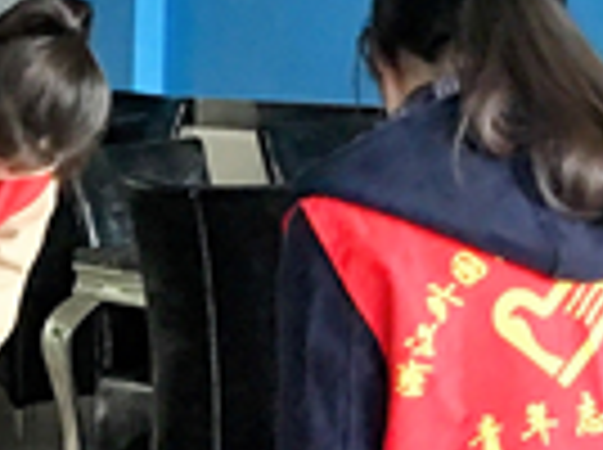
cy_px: 630
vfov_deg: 11.0
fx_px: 2261
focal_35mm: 130
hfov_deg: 14.5
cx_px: -207
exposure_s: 1/17
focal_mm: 4.15
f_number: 2.2
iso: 125
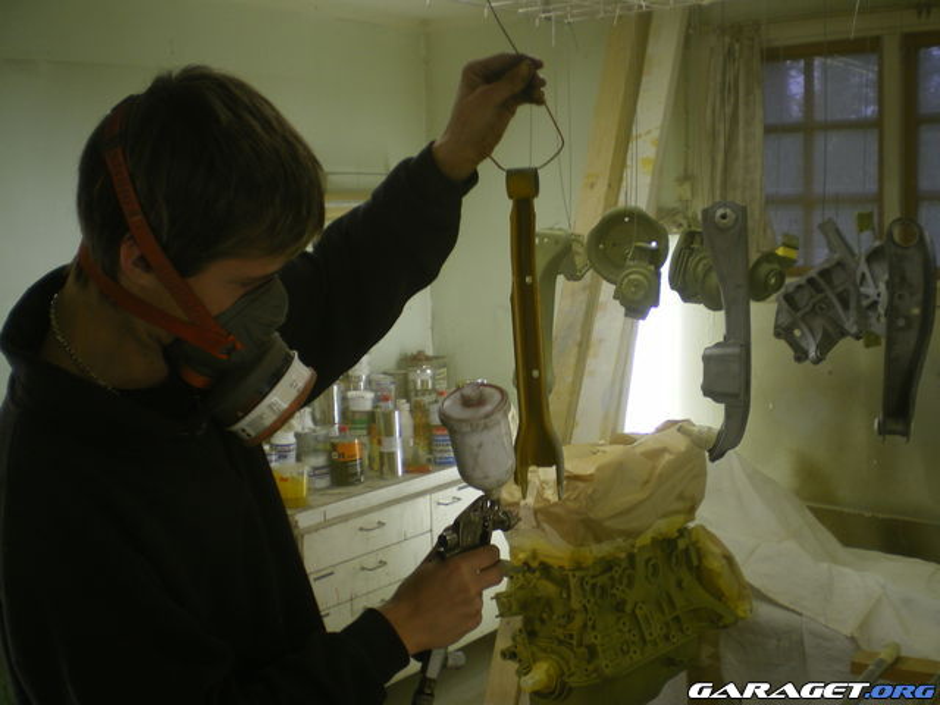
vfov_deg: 37.7
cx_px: 470
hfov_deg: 49.0
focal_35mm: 38
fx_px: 1032
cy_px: 352
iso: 64
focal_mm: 6.3
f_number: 3.1
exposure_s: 1/30
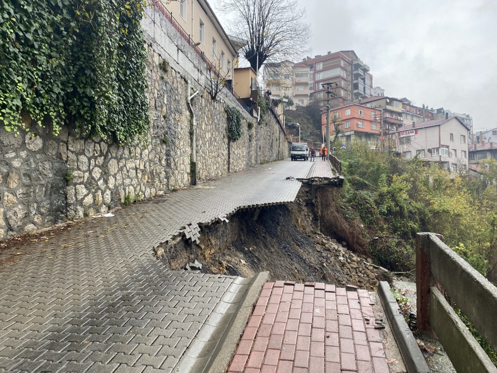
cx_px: 248
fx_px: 373
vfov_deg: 53.1
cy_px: 186
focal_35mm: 26
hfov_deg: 67.3
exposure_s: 1/122
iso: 64
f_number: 1.8
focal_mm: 4.25
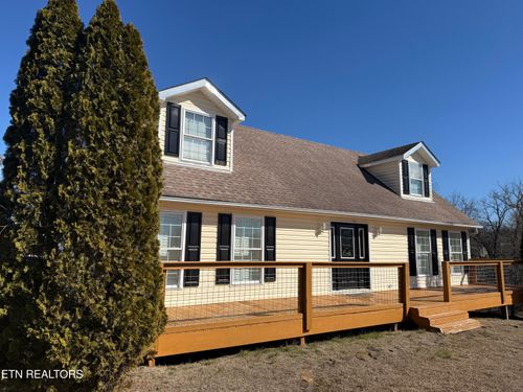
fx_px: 363
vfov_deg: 56.8
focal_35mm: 24
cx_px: 262
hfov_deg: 71.6
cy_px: 196
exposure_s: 1/6711
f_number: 1.78
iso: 80
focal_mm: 6.76
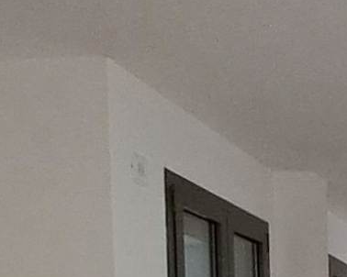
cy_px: 465
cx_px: 557
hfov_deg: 18.9
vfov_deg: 15.8
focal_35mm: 86
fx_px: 883
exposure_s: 1/50
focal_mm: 1.13
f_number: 2.2
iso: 100
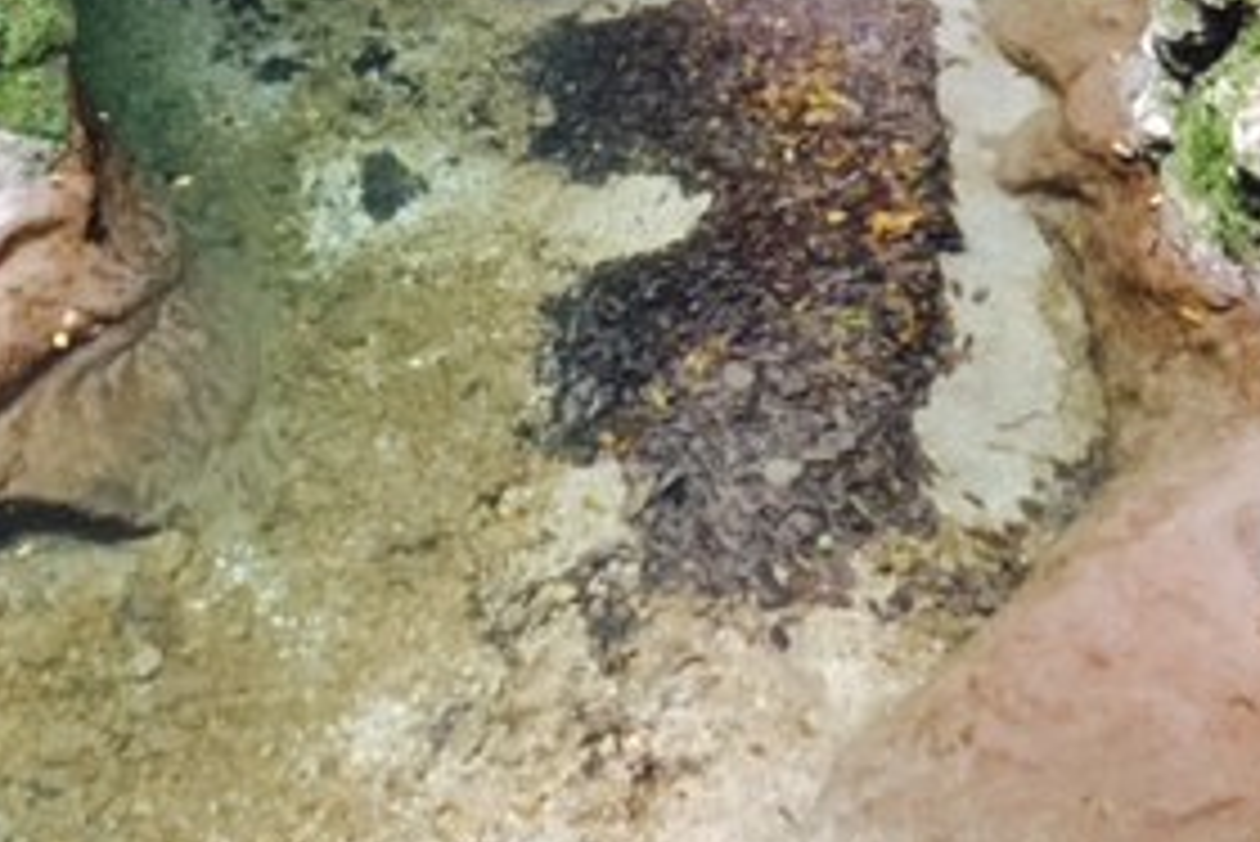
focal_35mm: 69
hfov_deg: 29.2
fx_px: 2416
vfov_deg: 17.0
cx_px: 526
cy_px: -572
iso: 125
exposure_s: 1/33
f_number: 2.2
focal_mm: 4.15
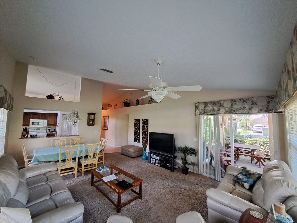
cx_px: 148
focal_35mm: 13
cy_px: 112
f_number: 2.2
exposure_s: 1/40
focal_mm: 1.74
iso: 160
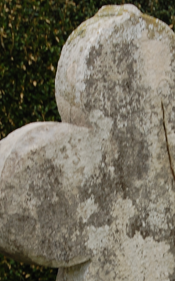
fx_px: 1534
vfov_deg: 10.4
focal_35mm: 201
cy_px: 253
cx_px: 124
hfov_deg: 6.5
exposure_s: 1/60
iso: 220
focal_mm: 50
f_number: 8
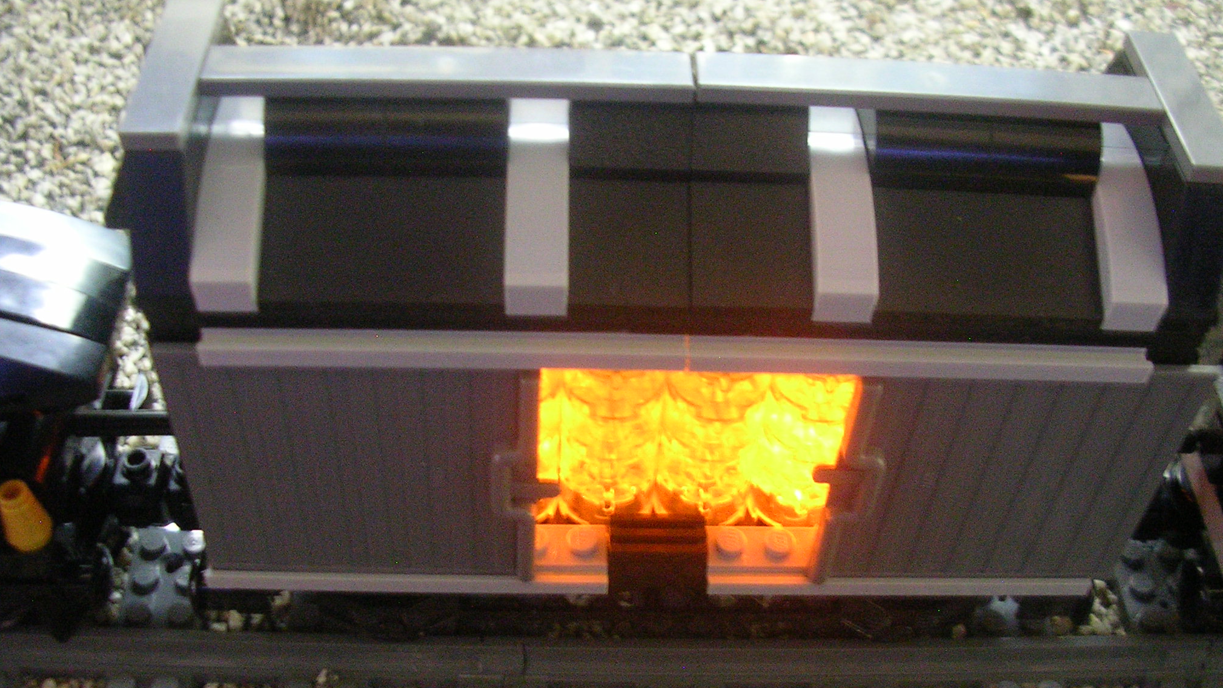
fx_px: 1362
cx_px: 612
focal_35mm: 42
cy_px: 433
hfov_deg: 48.4
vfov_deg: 28.2
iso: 200
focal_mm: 5.8
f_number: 2.8
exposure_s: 1/1.2
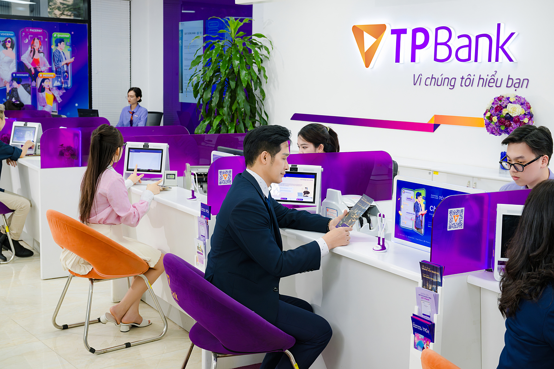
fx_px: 723
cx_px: 277
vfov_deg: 28.6
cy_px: 184
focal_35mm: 47
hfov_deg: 41.9
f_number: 7.1
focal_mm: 47
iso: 2500
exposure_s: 1/160
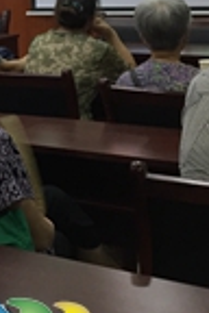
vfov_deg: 19.2
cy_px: 45
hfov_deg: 11.9
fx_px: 914
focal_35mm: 105
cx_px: -179
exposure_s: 1/33
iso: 125
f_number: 2.2
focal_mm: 4.15
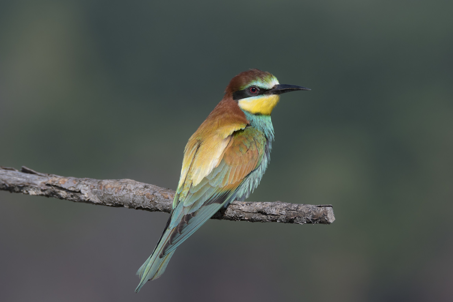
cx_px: 231
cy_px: 152
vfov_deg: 2.2
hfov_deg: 3.3
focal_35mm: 626
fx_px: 7878
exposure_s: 1/800
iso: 280
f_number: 8
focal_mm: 400
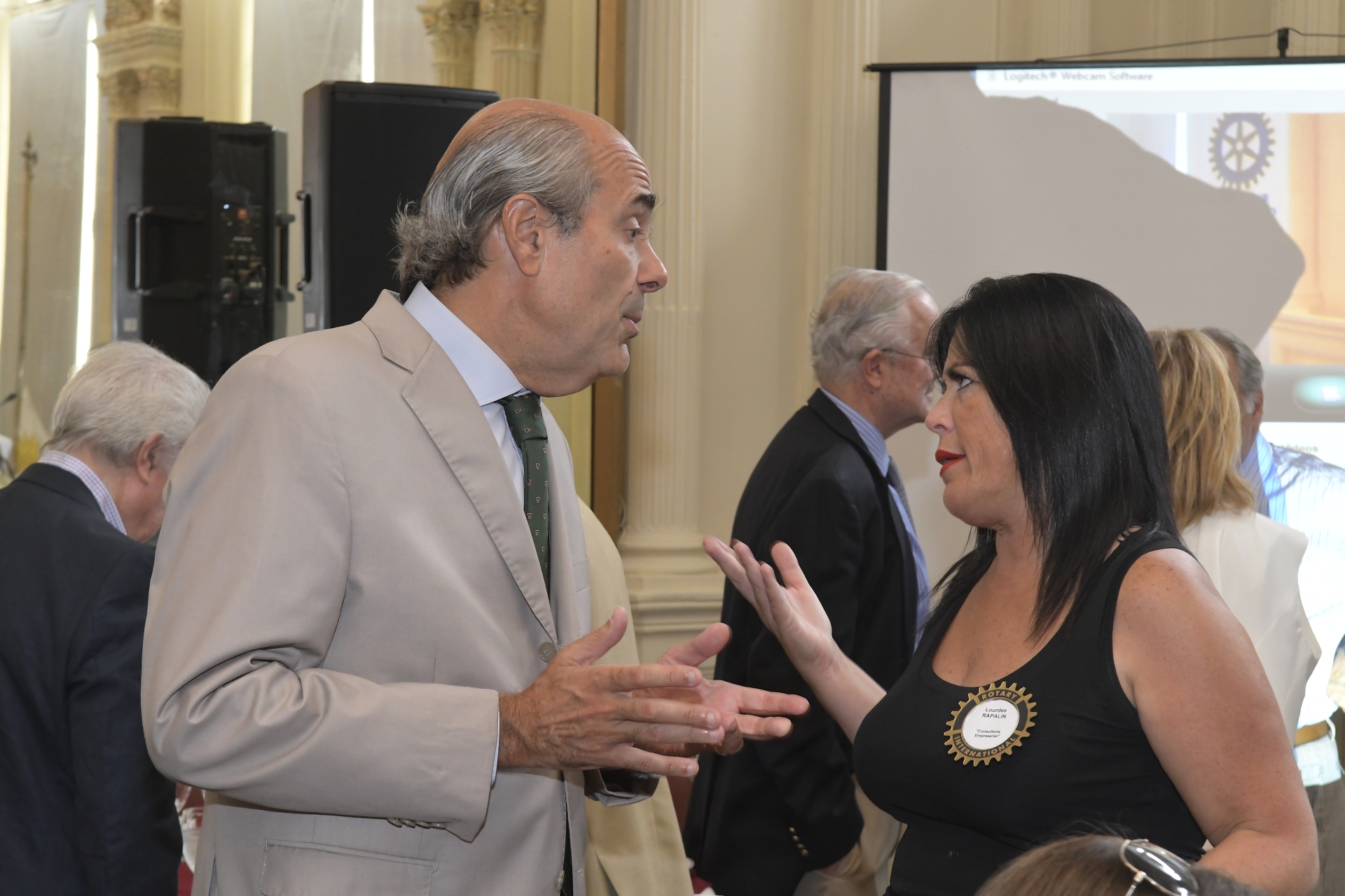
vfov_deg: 18.2
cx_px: 672
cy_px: 448
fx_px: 2802
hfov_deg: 27.0
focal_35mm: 75
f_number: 5.6
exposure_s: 1/50
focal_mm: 50
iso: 2000
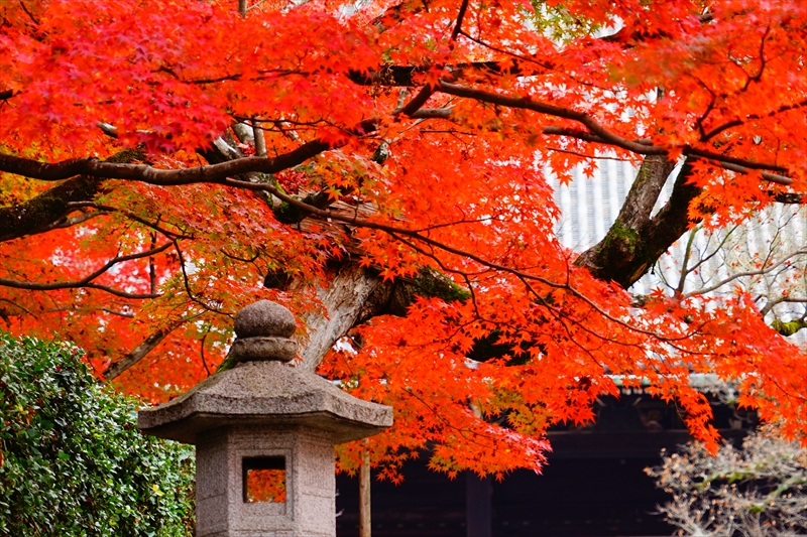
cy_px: 268
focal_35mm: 168
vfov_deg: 8.2
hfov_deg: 12.2
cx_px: 404
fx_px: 3765
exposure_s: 1/200
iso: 320
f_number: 5.6
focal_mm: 112
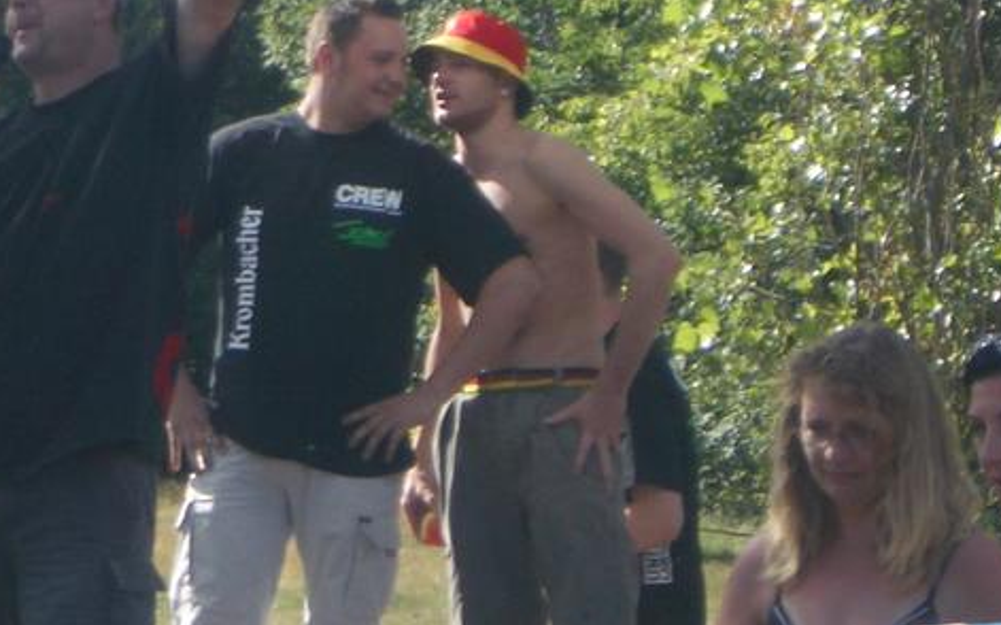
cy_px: 64
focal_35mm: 203
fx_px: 5536
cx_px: 77
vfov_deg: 6.4
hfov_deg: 10.3
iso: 50
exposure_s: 1/320
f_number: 4.4
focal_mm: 14.6
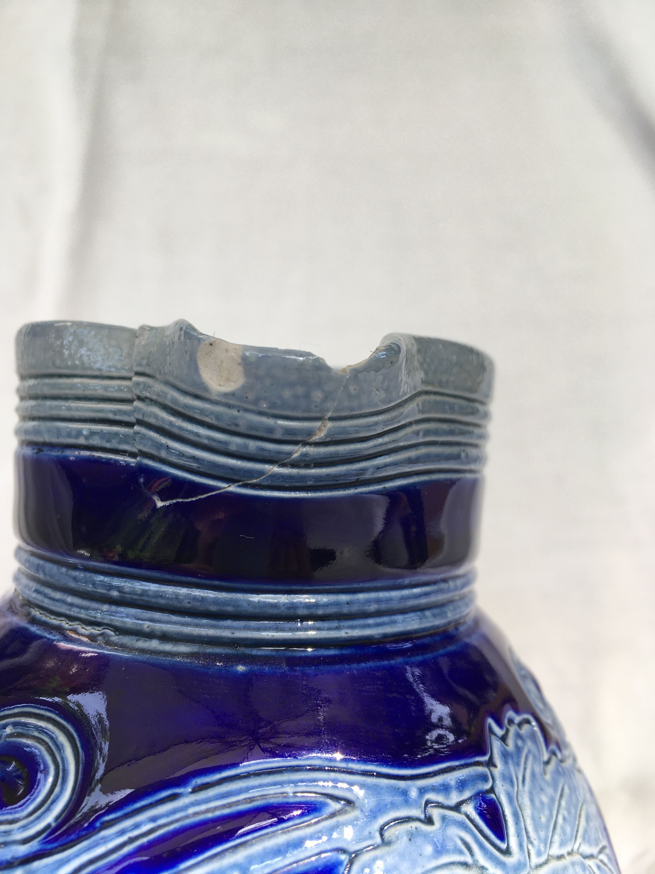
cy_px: 437
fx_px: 732
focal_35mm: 29
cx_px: 328
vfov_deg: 61.7
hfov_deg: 48.2
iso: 25
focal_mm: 4.15
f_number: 2.2
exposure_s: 1/146
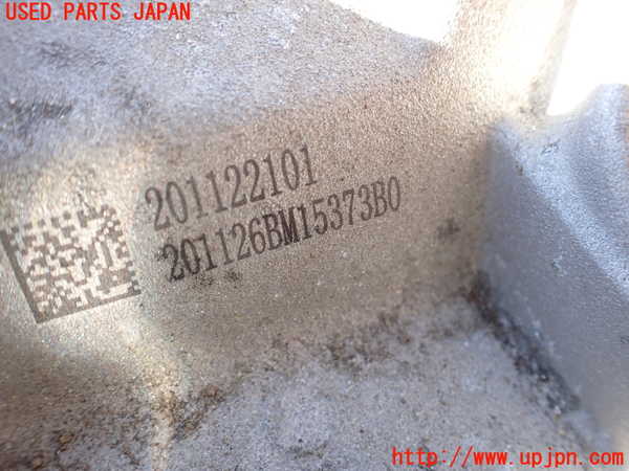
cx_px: 314
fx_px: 545
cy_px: 236
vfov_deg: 46.8
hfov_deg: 60.0
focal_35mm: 30
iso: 125
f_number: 2.3
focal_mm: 5.4
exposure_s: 1/125
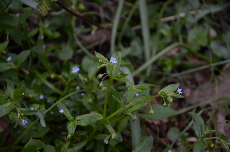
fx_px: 1004
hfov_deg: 13.1
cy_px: 76
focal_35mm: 158
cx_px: 115
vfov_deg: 8.7
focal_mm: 105
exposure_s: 1/60
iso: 100
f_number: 5.6
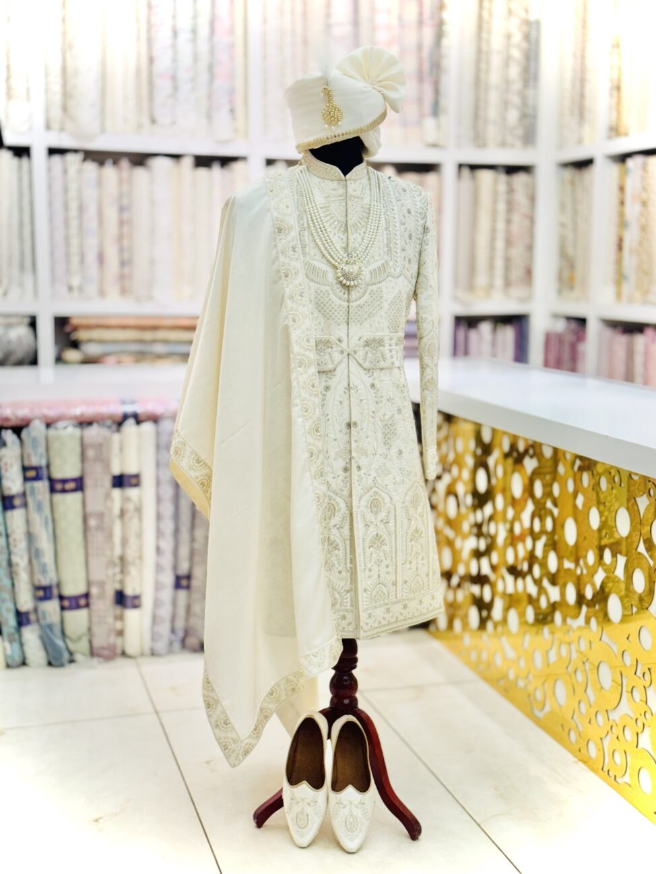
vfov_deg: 39.7
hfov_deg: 30.3
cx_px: 328
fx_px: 1213
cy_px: 437
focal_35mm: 48
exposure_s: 1/420
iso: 64
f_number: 1.78
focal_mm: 6.76
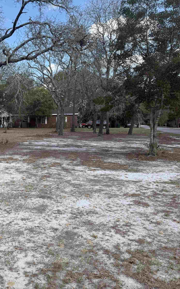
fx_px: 275
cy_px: 148
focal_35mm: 35
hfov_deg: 34.0
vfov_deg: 55.3
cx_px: 13
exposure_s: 1/2000
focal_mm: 6.76
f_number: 1.78
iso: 100
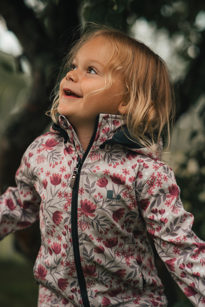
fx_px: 726
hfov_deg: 16.1
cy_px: 154
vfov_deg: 23.9
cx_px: 102
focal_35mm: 85
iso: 320
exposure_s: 1/1250
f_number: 3.2
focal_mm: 85
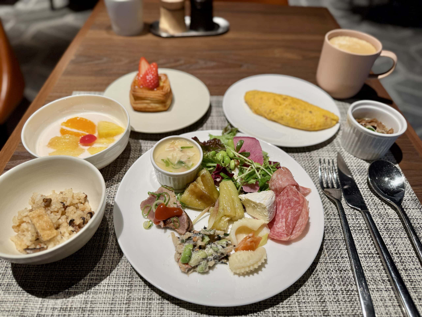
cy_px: 158
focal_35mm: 24
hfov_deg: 71.6
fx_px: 293
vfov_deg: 56.8
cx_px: 211
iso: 64
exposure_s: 1/120
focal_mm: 6.76
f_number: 1.78
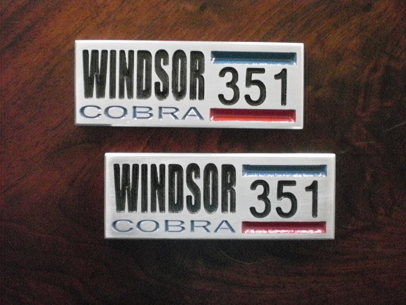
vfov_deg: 39.7
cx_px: 203
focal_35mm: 36
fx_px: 422
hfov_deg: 51.4
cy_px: 152
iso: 1000
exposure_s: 1/15
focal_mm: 6.3
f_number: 3.1
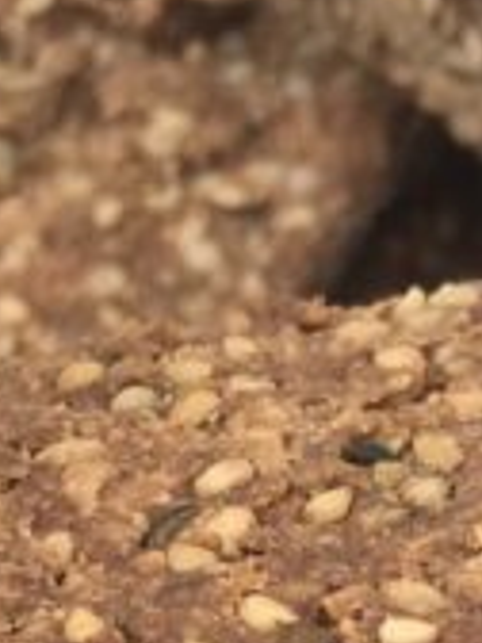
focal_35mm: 142
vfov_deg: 12.7
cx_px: 428
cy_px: 1142
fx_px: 2636
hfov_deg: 10.4
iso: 20
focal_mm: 3.99
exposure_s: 1/1312
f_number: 1.8
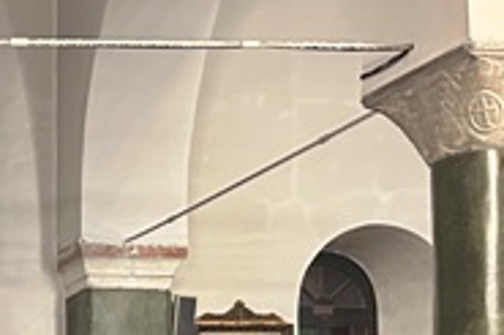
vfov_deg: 12.0
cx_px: -262
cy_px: 526
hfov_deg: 17.1
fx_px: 1511
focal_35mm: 108
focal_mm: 6.86
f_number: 1.78
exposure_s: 1/50
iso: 800
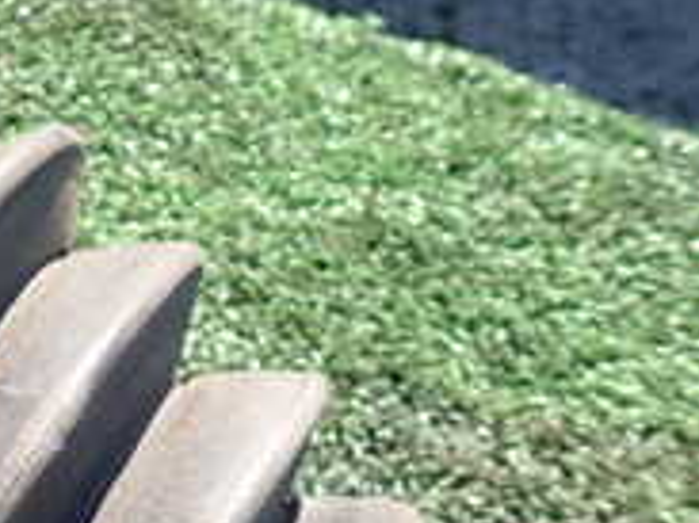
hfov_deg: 19.8
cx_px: -428
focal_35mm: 82
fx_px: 1655
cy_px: 332
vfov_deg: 17.9
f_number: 2.8
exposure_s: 1/250
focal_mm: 4.5
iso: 100
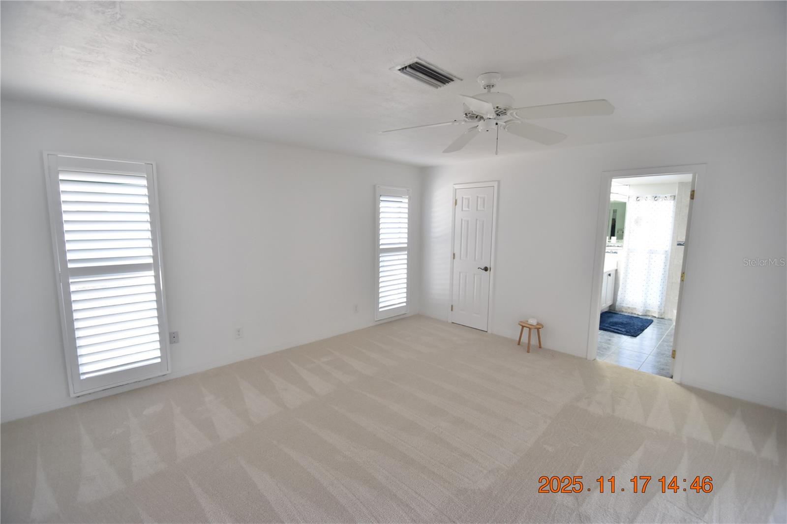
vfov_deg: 77.3
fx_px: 328
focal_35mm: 15
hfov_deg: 100.4
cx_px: 394
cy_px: 262
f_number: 3.5
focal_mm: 10
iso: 800
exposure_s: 1/60
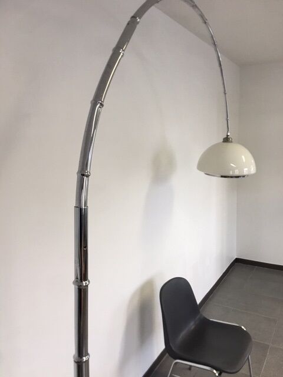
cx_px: 142
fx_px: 316
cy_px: 188
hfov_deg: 48.2
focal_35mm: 29
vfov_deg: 61.7
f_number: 2.2
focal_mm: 4.15
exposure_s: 1/33
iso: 50
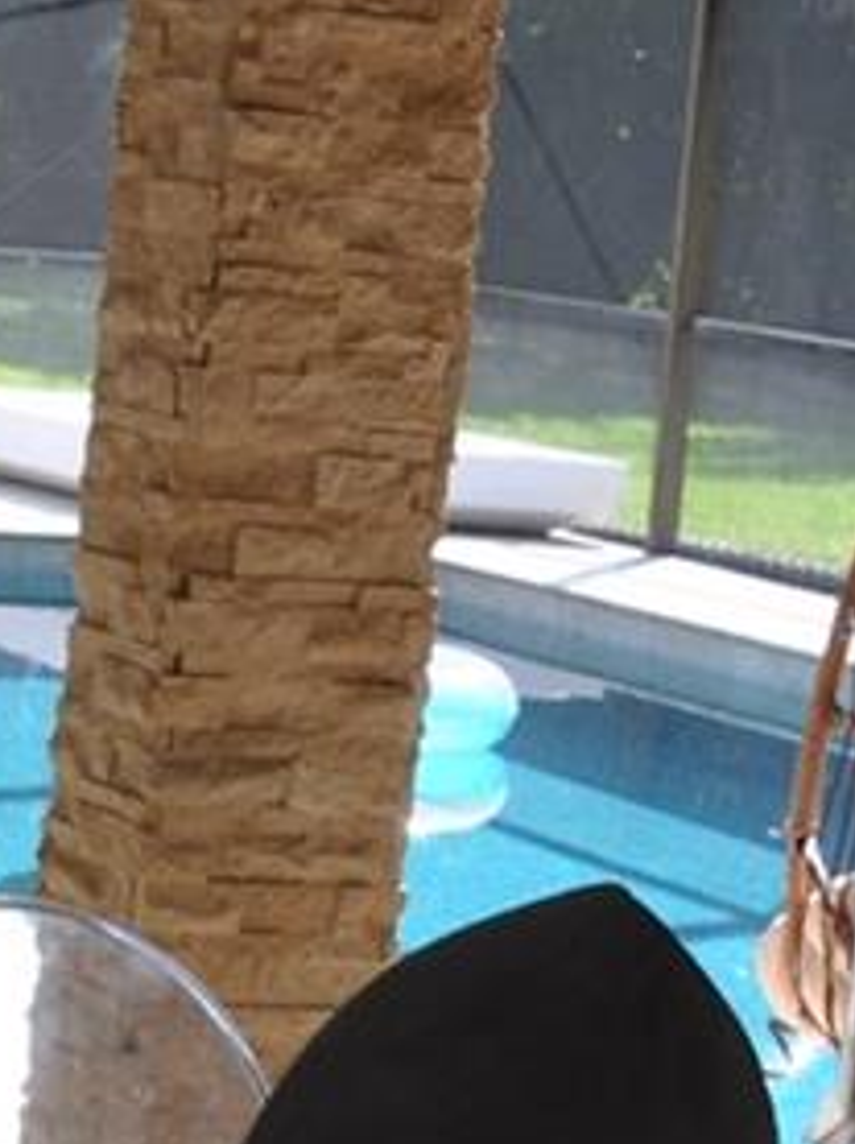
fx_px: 4951
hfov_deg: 9.7
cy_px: 719
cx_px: -256
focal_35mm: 150
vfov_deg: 13.2
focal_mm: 18
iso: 200
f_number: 11
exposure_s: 1/125
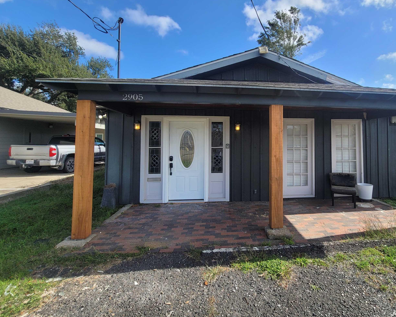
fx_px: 188
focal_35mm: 16
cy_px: 134
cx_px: 239
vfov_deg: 79.8
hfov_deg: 91.8
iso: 64
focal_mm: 2.2
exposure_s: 1/1650
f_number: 2.2
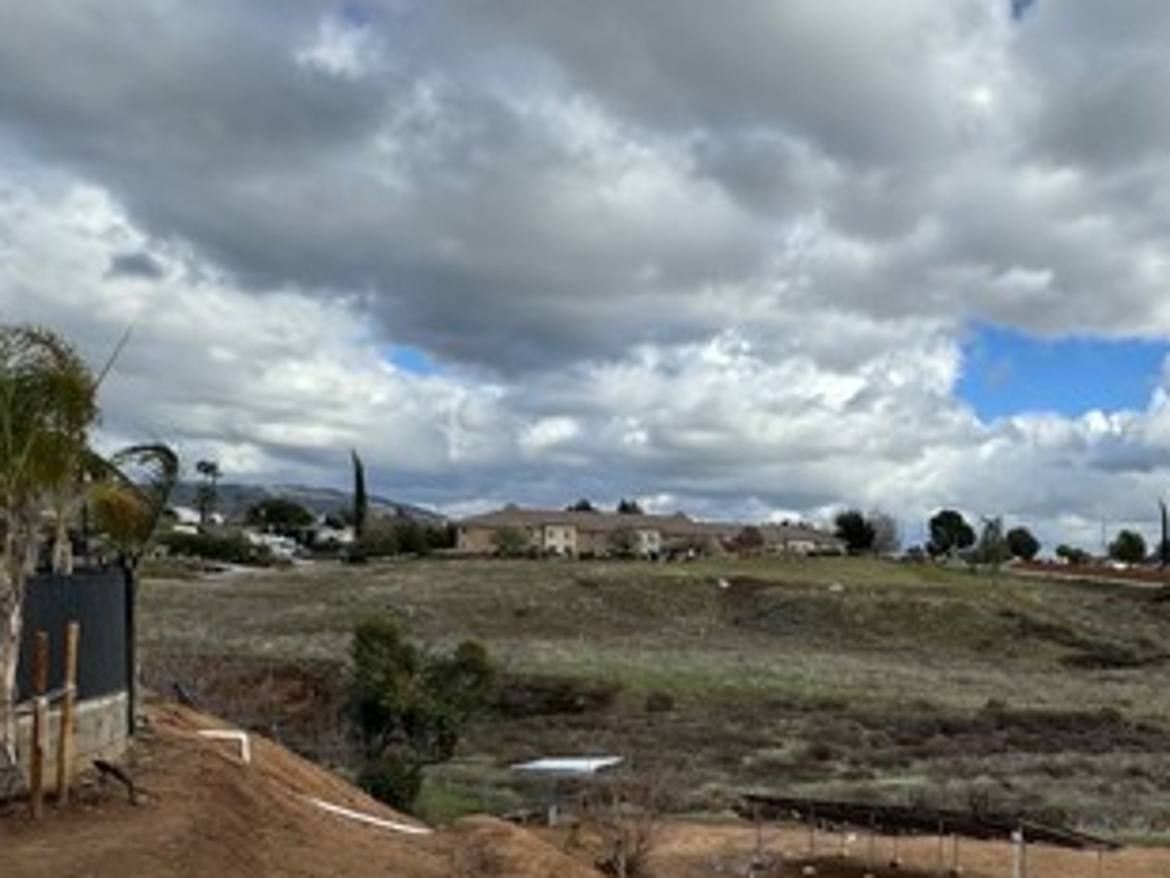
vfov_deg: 47.0
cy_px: 628
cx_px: 950
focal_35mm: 29
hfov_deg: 56.7
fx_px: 981
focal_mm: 2.22
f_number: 2.2
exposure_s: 1/1637
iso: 50
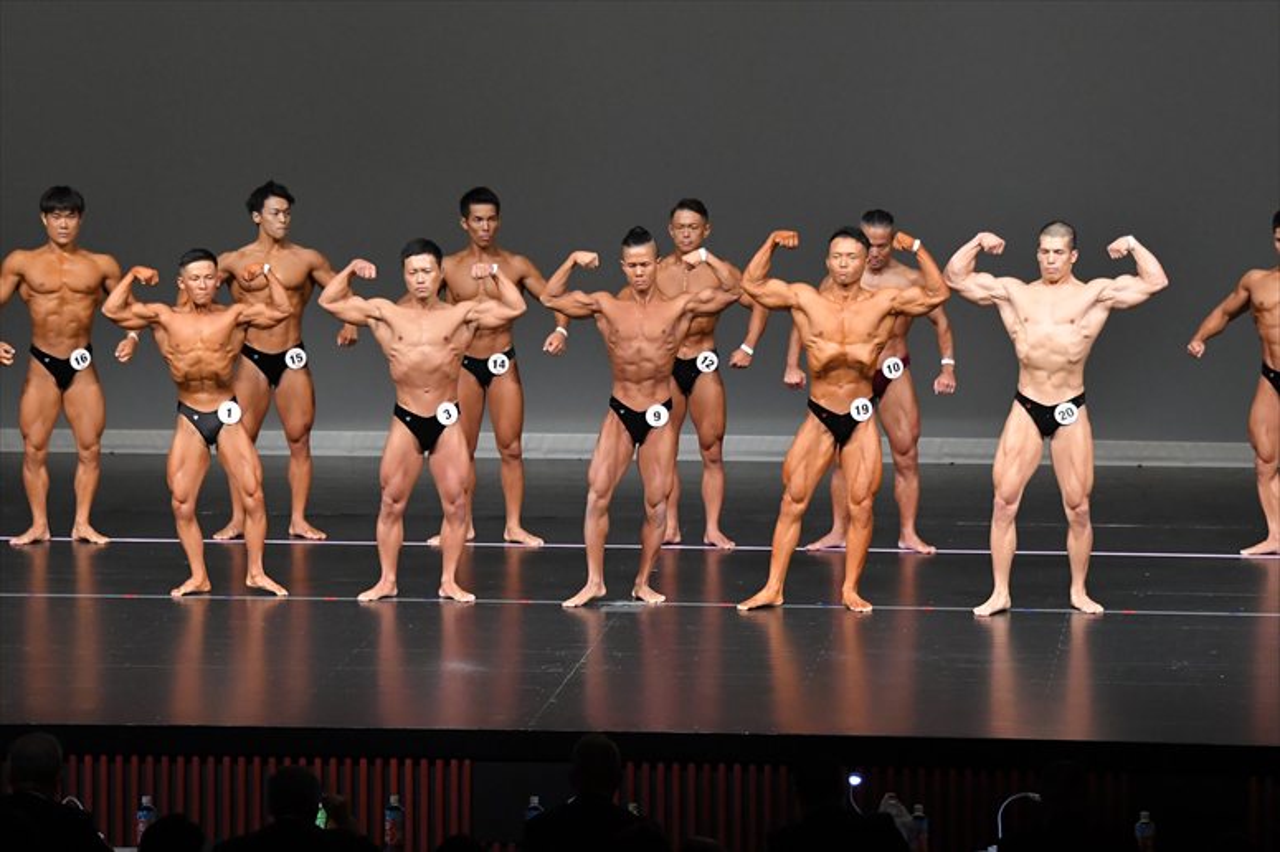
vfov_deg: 7.9
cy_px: 426
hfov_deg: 11.8
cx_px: 640
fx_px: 6184
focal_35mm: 174
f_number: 5.6
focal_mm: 116
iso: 4000
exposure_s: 1/400
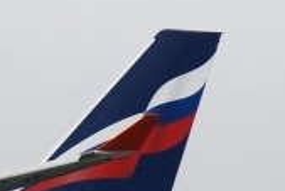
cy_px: 253
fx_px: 13501
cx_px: -351
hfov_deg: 1.2
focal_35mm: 1704
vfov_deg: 0.8
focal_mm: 240
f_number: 7.1
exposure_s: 1/800
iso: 200
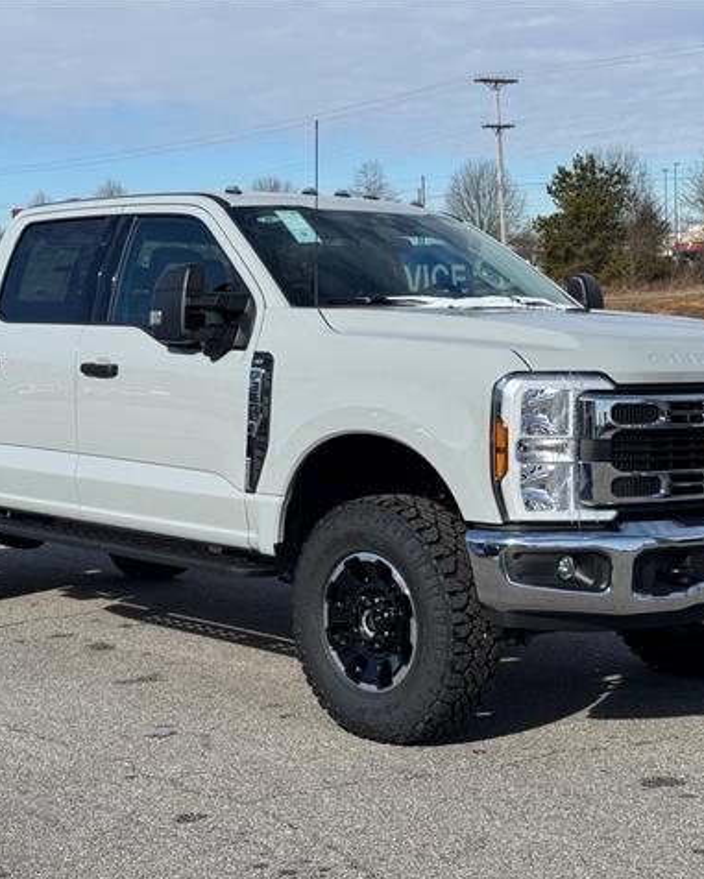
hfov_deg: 24.2
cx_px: 318
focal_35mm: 63
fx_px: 1640
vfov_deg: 30.0
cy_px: 440
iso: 64
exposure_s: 1/6410
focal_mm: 6.76
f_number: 1.78
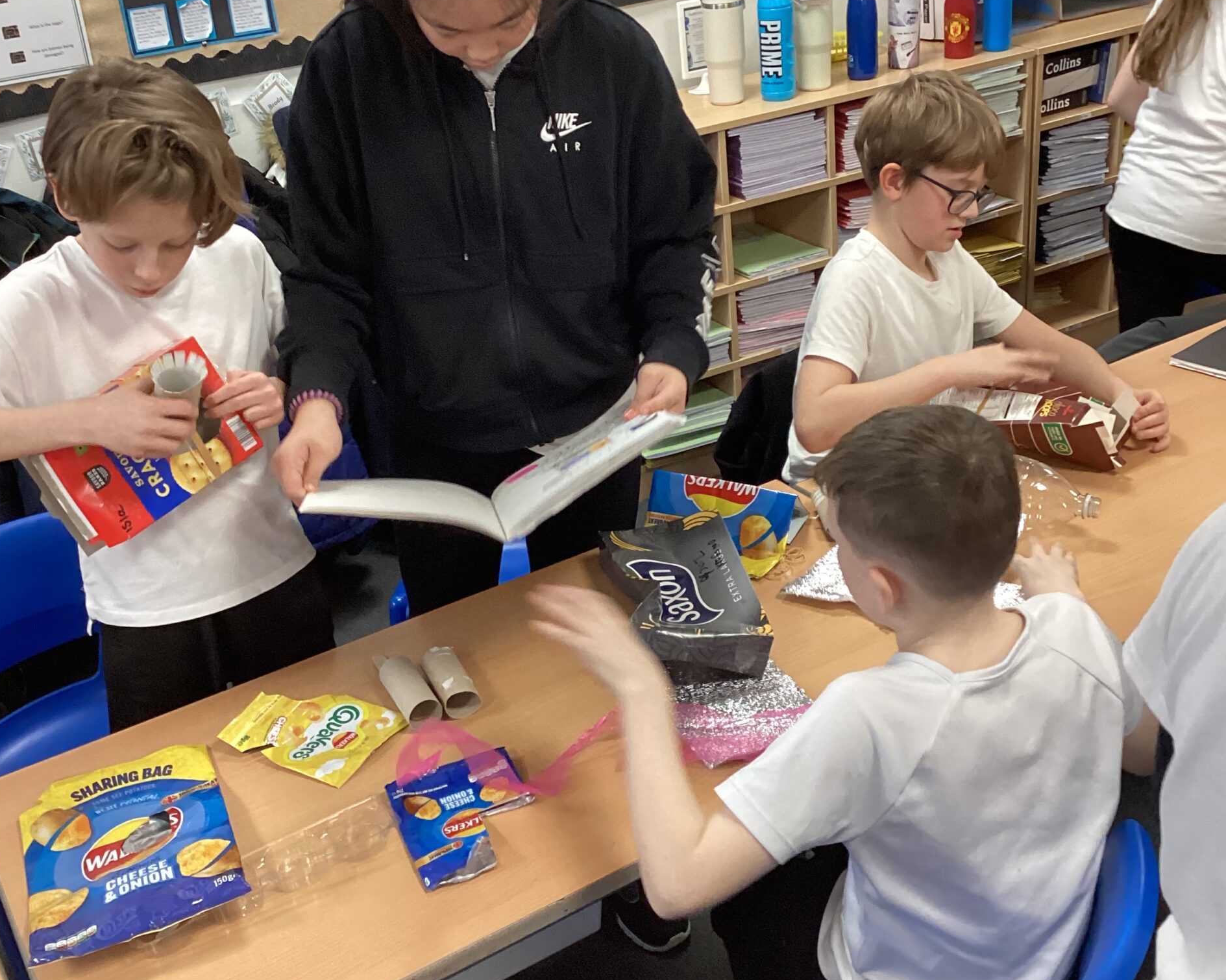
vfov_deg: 36.4
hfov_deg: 44.8
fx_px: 1488
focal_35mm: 41
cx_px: 613
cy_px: 427
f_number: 2.4
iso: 250
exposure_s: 1/60
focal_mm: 3.3
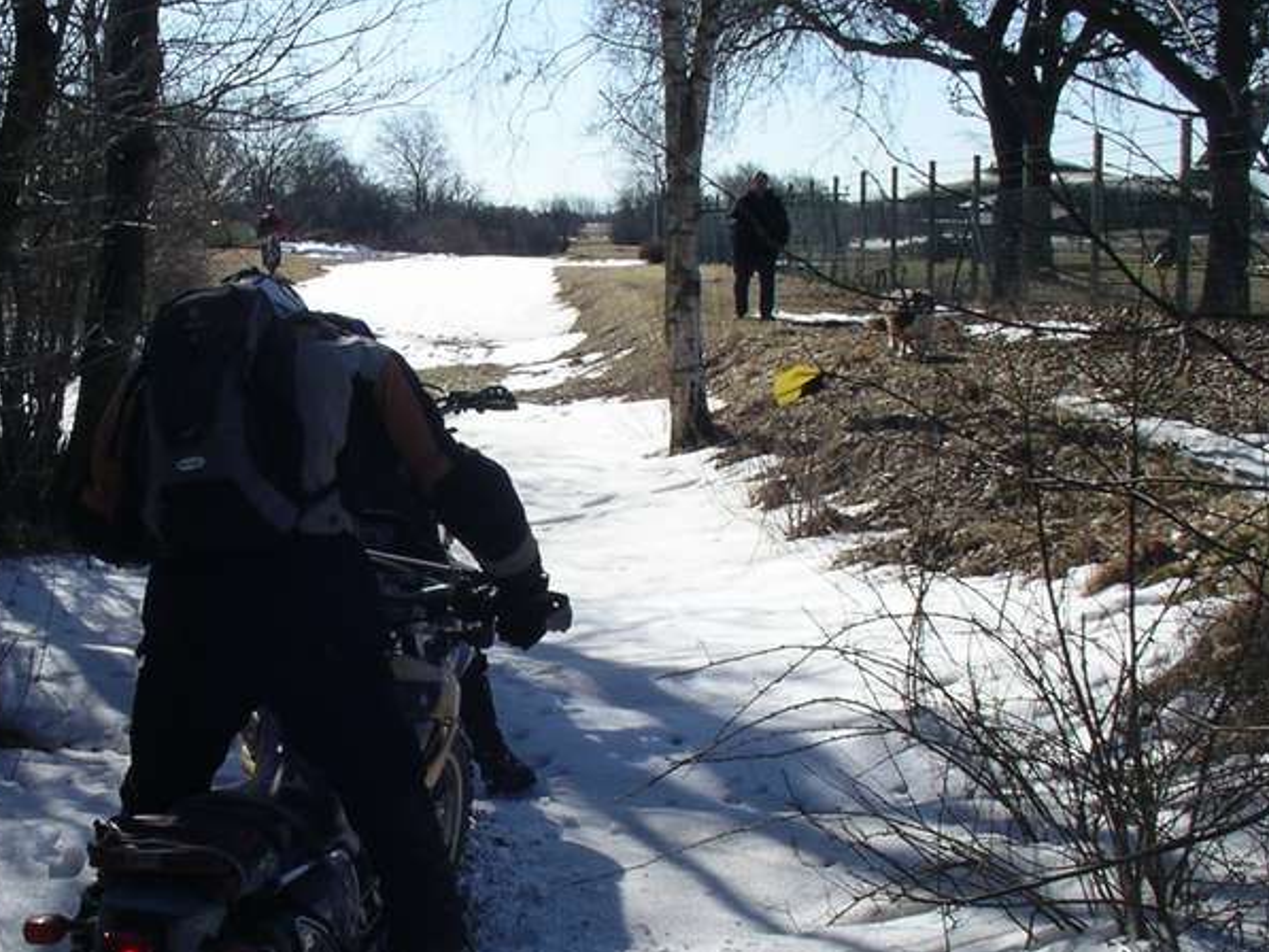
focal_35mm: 62
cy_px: 642
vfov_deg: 23.5
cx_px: 419
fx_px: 2273
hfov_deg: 30.9
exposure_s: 1/200
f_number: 6.9
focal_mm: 5.7
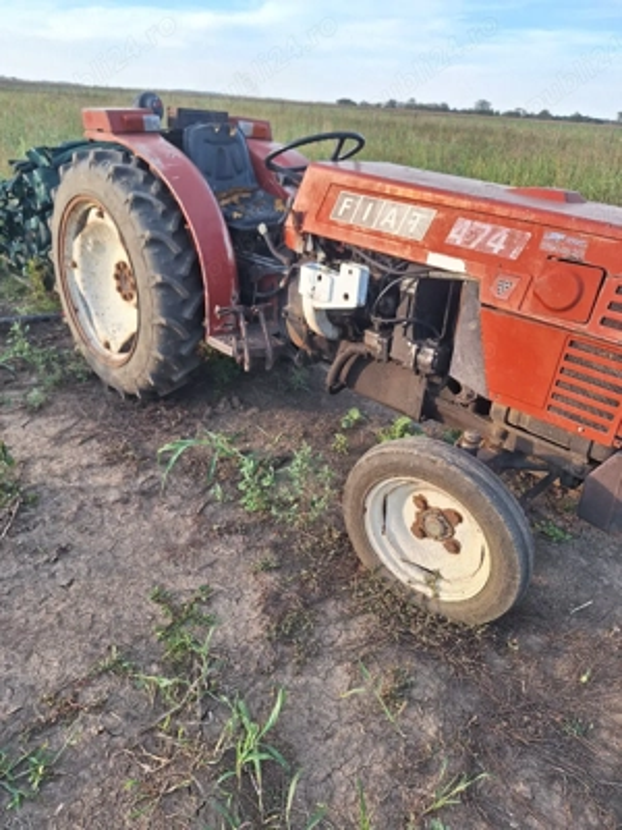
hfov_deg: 58.9
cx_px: 311
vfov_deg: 73.9
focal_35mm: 23
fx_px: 551
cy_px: 415
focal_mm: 5.54
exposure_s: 1/625
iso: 40
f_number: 1.8
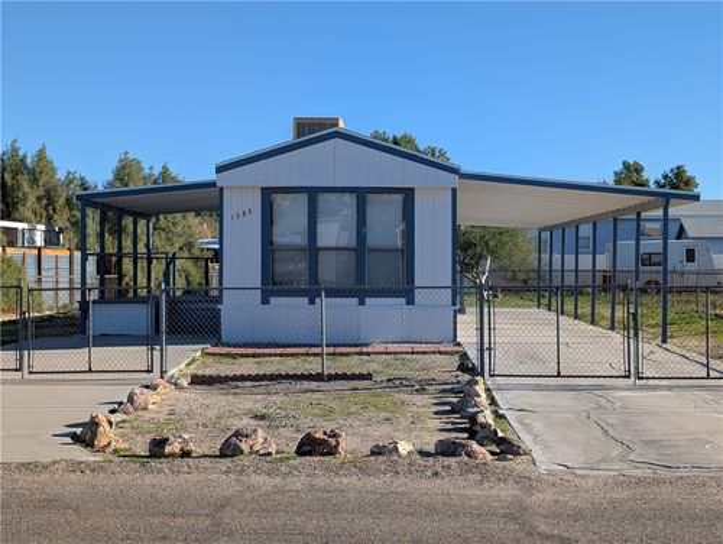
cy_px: 272
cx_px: 362
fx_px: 1024
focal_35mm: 49
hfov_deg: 38.9
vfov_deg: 29.7
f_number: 1.68
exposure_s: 1/965
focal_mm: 6.9
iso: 19
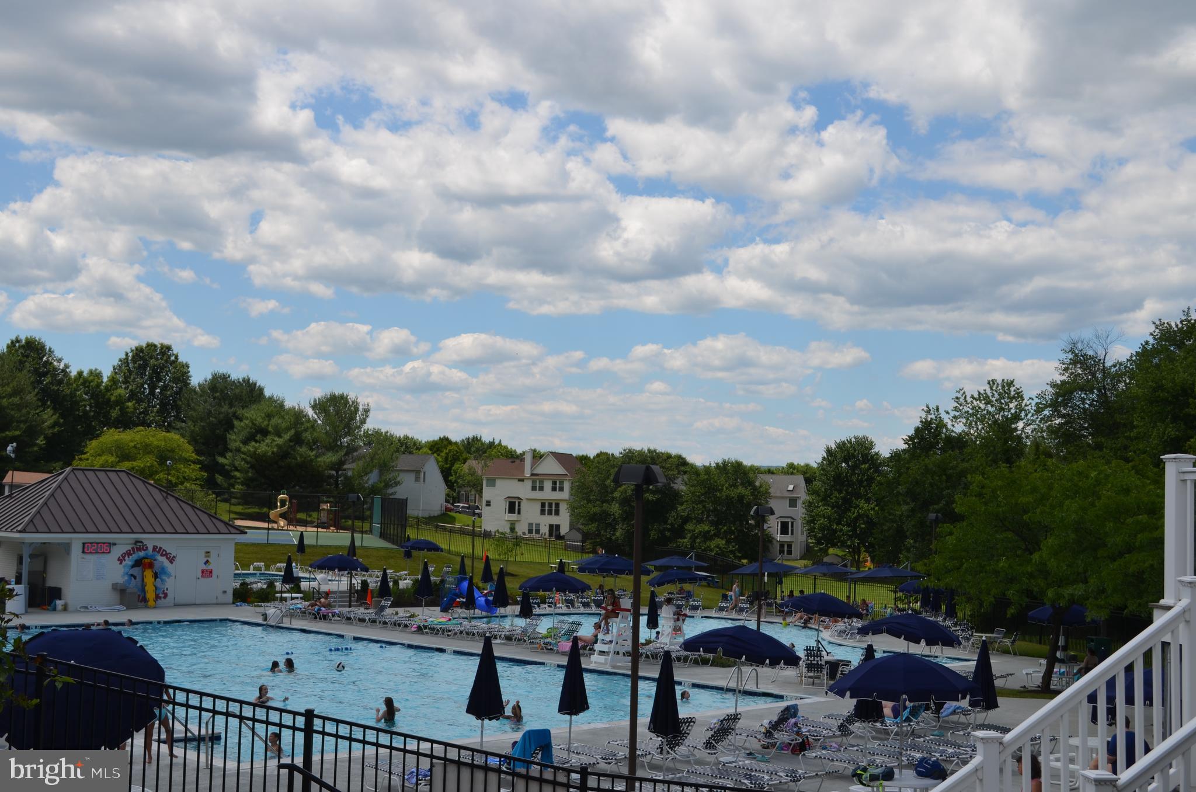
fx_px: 1591
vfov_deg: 27.9
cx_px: 598
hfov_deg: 41.2
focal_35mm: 48
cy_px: 396
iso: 100
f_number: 9
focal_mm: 32
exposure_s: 1/320
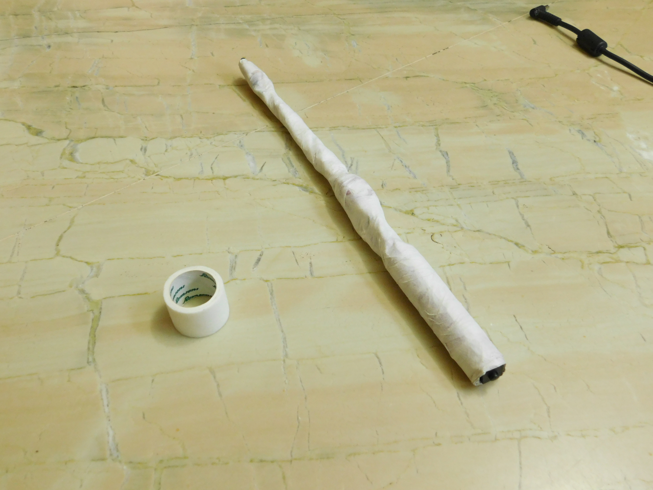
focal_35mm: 30
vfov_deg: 46.8
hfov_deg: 60.0
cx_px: 326
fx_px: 566
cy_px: 245
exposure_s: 1/10
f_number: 3.2
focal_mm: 5.3
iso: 400
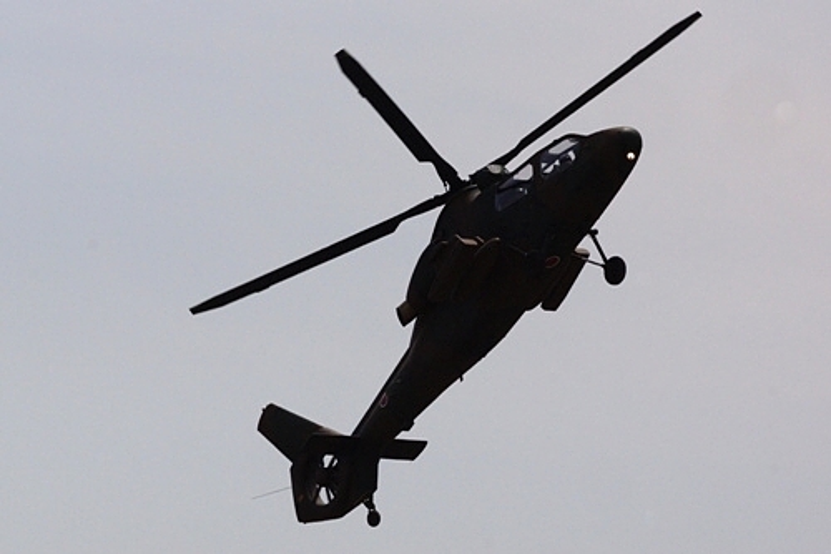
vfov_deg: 3.1
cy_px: 277
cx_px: 416
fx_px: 10383
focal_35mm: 450
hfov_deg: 4.6
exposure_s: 1/2500
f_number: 14
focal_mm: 300
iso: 800
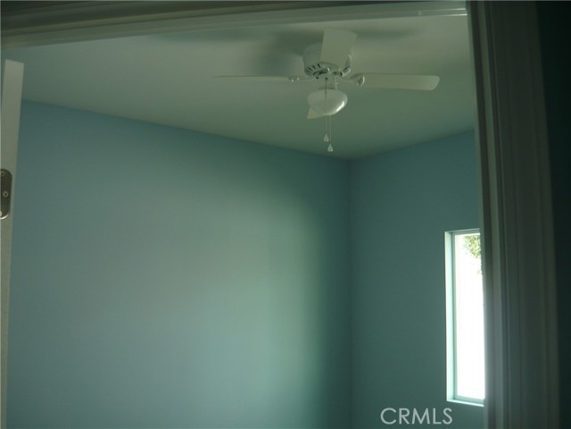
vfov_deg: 42.9
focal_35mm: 33
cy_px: 214
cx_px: 286
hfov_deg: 55.4
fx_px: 544
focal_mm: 5.5
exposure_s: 1/50
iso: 100
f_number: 2.8
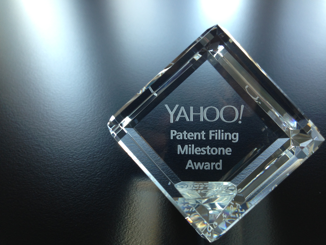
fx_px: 311
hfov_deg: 55.4
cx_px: 163
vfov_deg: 42.9
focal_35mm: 33
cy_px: 122
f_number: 2.4
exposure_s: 1/40
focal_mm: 4.12
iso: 50
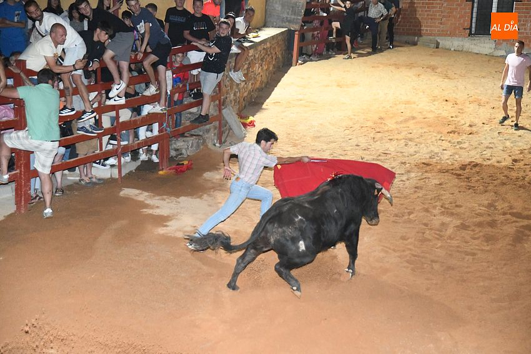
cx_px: 266
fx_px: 885
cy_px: 177
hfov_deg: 33.4
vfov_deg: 22.6
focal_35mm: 60
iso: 16000
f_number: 3.8
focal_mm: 60
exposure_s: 1/250
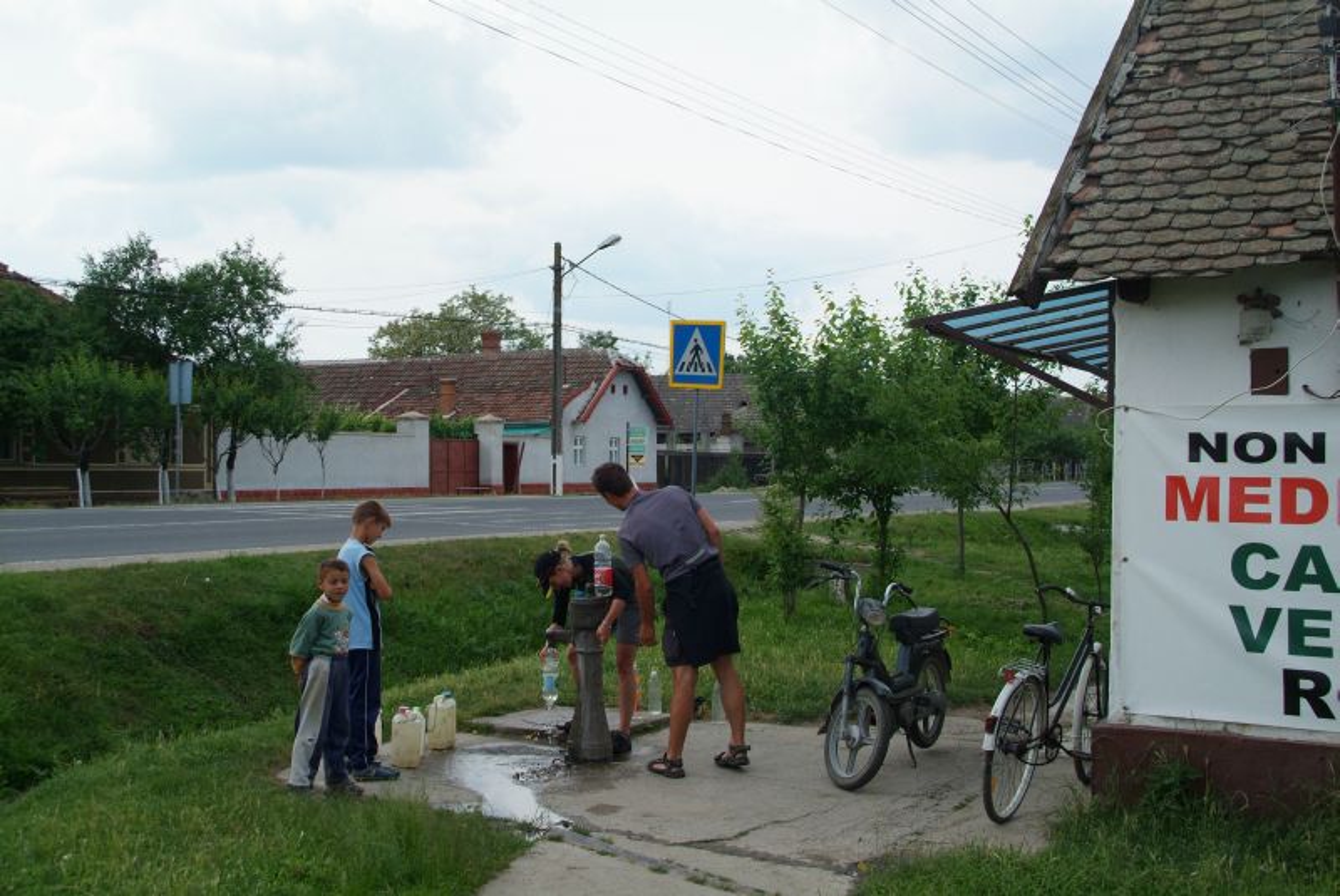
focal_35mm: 47
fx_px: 1751
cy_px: 448
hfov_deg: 41.9
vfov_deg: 28.7
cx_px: 670
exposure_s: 1/350
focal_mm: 31
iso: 200
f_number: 6.7
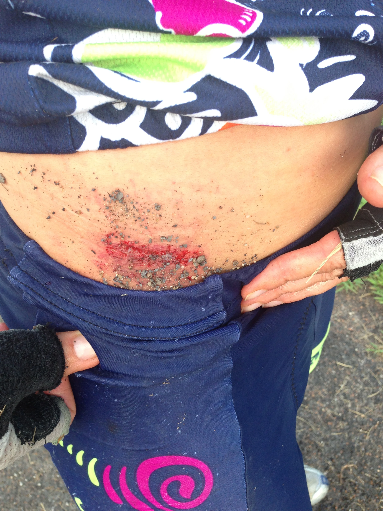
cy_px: 256
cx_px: 192
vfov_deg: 55.4
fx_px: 487
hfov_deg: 42.9
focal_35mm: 33
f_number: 2.4
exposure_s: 1/120
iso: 80
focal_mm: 4.13
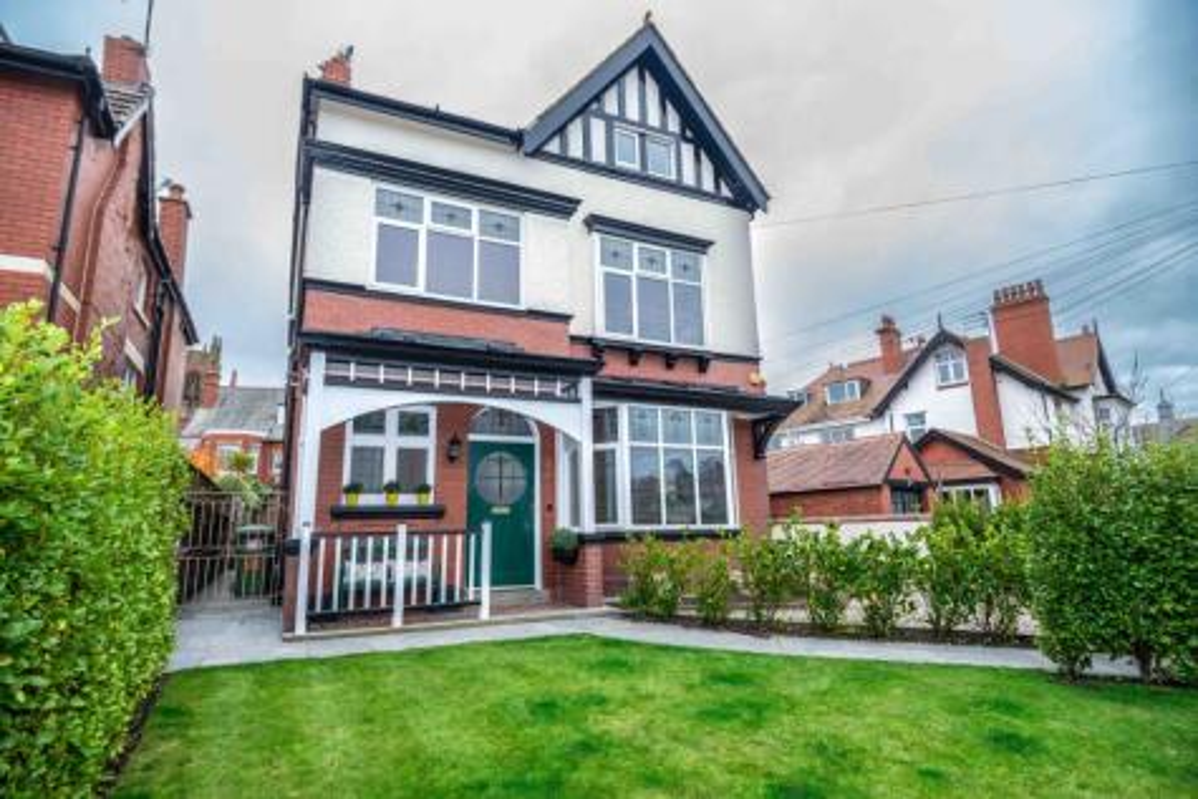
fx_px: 599
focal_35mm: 18
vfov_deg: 67.4
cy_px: 400
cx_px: 599
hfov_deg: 90.0
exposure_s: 1/20
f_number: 10
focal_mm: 18
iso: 250
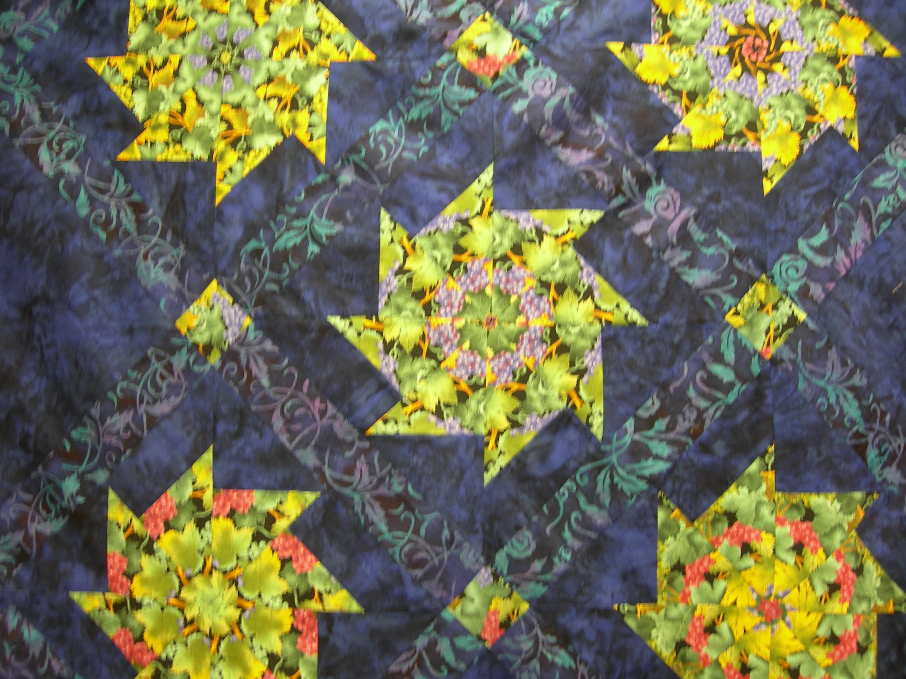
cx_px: 453
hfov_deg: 49.0
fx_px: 995
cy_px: 340
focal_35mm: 38
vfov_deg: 37.7
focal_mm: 7.8
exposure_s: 1/4.6
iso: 50
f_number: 2.8
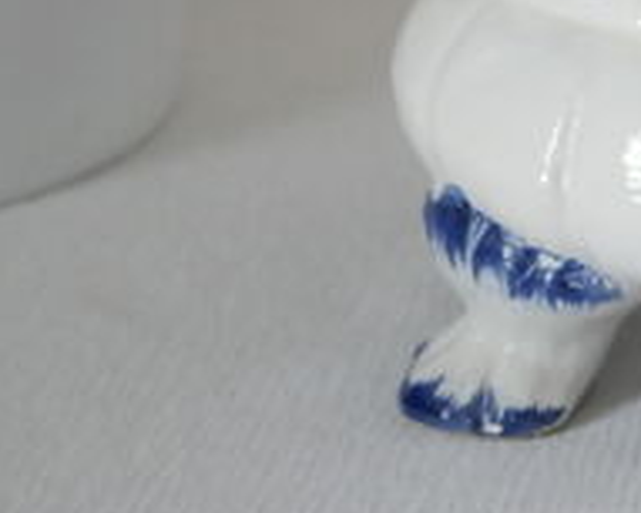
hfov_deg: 8.4
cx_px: 866
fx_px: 4309
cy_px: -114
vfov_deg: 6.8
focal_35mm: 227
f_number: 5.6
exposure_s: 1/30
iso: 800
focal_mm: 50
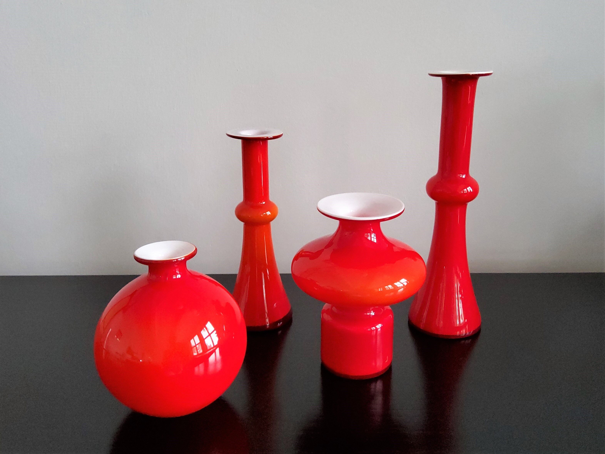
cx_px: 302
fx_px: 454
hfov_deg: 67.3
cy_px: 227
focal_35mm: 26
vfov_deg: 53.1
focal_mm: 3.08
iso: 250
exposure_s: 1/25
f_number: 2
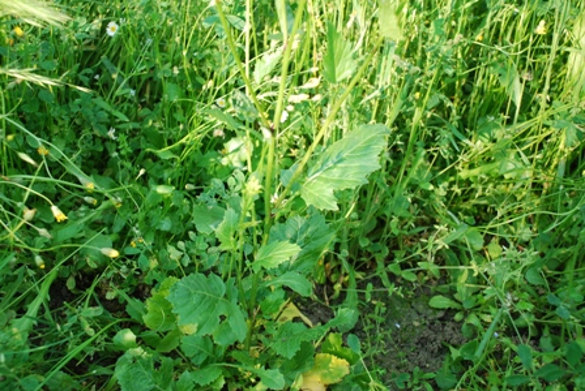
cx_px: 292
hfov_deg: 41.1
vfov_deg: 28.2
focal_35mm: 48
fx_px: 781
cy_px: 196
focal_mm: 32
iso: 200
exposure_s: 1/100
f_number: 5
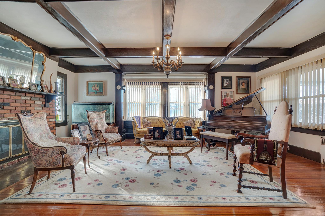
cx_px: 162
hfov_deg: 100.4
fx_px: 135
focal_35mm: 15
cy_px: 108
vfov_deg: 77.3
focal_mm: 10
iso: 800
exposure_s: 1/40
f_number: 9
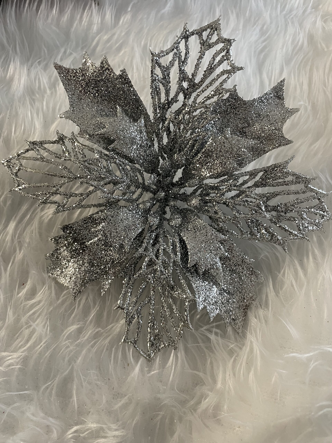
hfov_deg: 53.1
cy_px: 222
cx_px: 166
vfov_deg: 67.3
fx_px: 332
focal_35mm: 26
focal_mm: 4.2
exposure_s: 1/50
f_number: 1.6
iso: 250
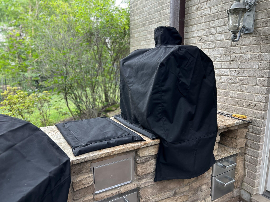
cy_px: 101
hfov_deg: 67.3
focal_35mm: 26
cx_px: 135
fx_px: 203
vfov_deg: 53.1
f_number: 1.5
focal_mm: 5.7
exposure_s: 1/121
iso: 50
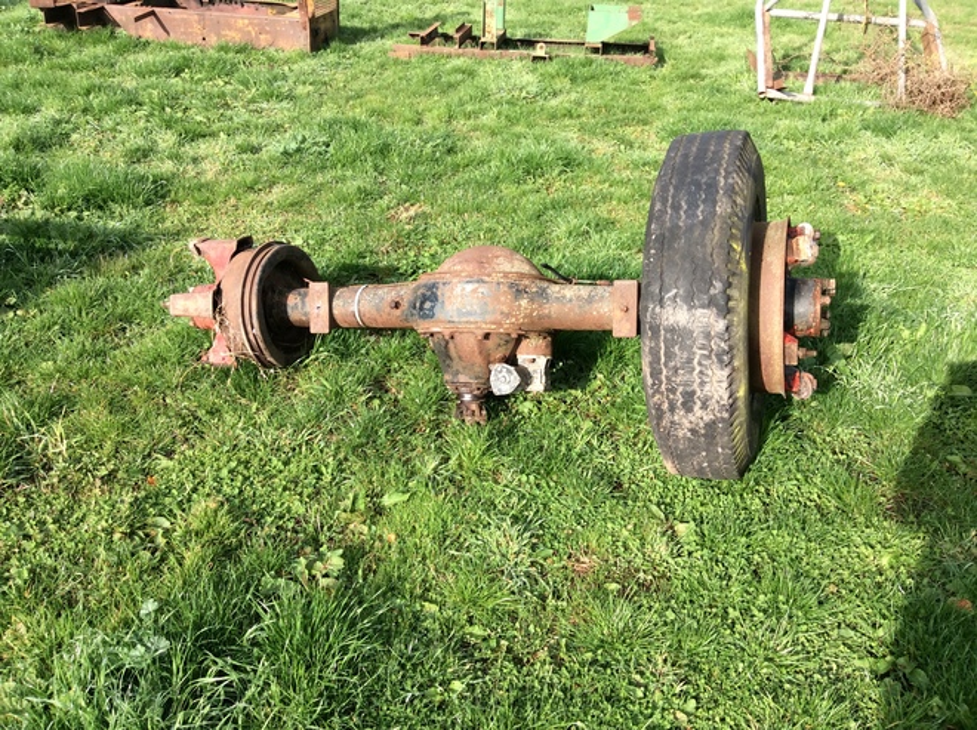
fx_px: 902
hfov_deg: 56.9
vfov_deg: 44.1
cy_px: 365
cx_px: 488
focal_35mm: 32
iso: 32
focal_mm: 3.3
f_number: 2.4
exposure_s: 1/578
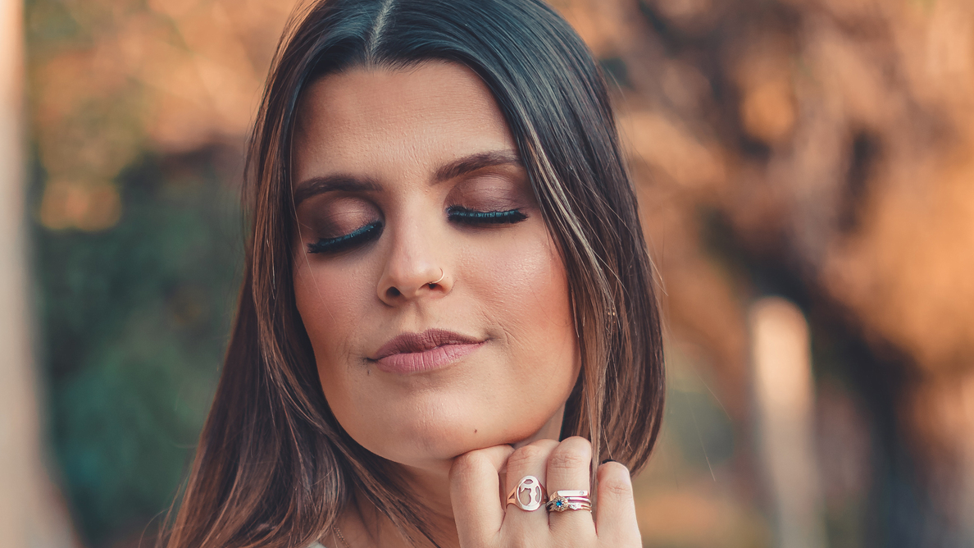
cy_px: 693
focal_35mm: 119
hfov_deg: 18.0
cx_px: 486
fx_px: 3073
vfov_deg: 10.0
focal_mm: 50
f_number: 1.8
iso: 100
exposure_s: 1/500
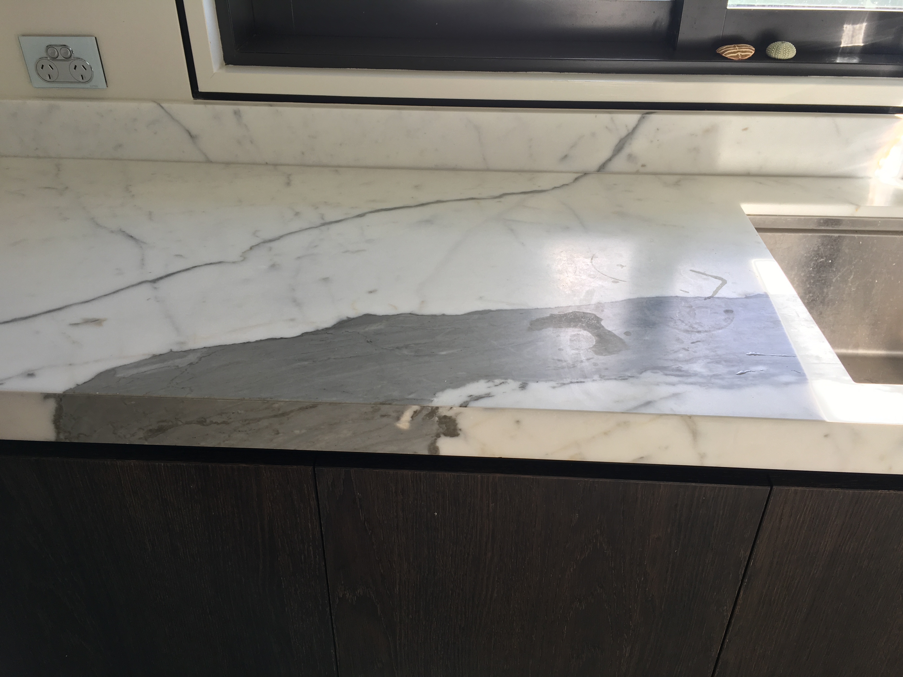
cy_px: 338
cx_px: 452
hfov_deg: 61.7
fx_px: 756
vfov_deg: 48.2
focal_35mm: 29
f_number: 2.2
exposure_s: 1/100
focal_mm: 4.15
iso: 25
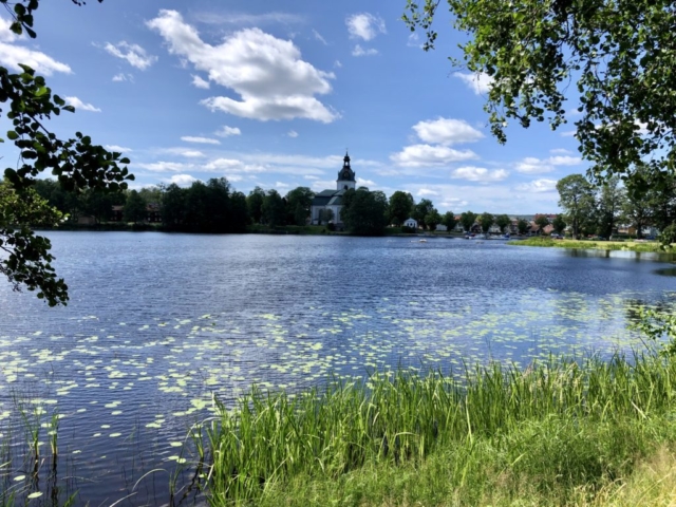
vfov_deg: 49.7
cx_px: 338
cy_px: 254
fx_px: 547
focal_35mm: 28
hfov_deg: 63.4
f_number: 1.8
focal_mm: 3.99
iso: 20
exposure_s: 1/2088
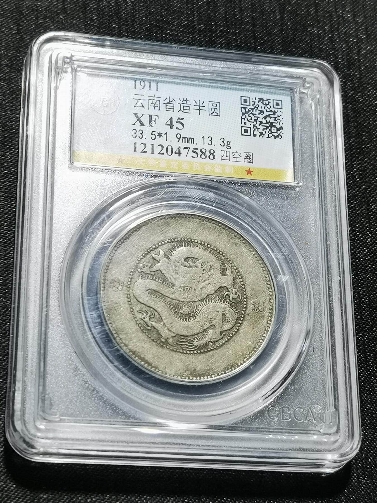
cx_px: 188
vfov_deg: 25.3
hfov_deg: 19.1
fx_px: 1118
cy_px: 252
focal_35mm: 77
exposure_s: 1/100
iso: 125
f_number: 1.9
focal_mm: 6.67
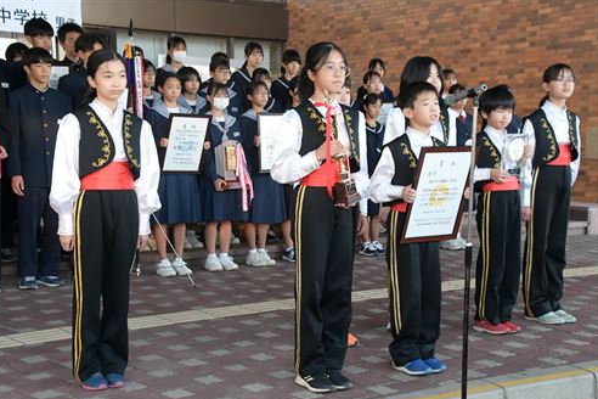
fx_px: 1013
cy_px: 201
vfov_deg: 22.3
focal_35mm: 61
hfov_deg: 32.9
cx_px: 295
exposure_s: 1/250
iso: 3200
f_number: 8
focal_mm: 40
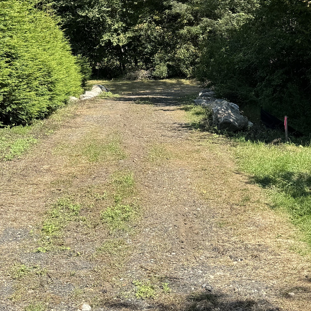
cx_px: 188
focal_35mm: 59
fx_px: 600
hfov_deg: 29.0
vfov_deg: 28.0
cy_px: 32
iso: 80
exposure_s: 1/1425
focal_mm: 6.76
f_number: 1.78
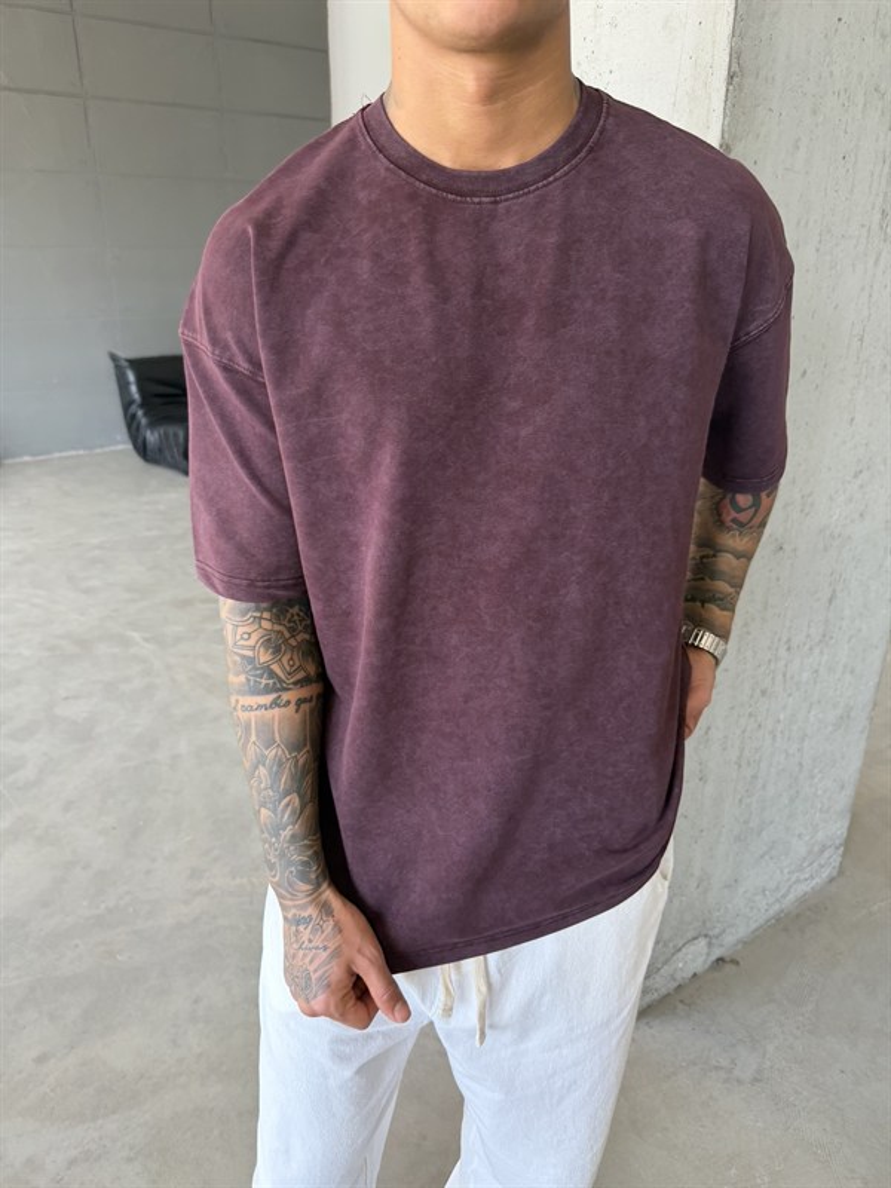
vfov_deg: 71.6
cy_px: 594
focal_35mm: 24
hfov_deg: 56.8
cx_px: 446
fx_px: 824
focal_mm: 6.76
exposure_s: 1/131
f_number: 1.78
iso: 100
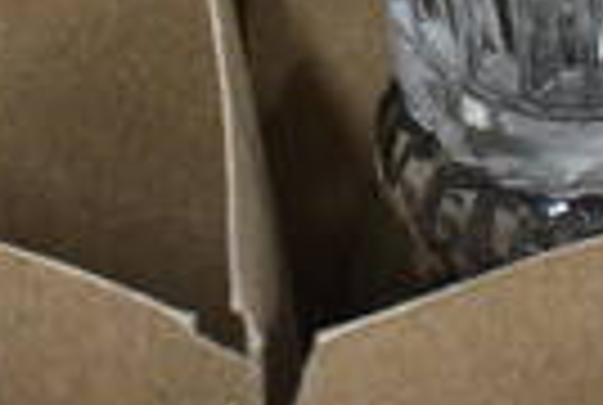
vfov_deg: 10.1
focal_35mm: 123
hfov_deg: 16.3
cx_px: 590
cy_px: -468
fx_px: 2065
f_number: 3.5
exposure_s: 1/30
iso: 2000
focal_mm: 18
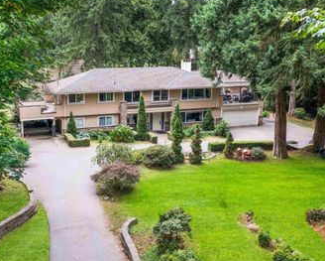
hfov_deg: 45.8
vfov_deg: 37.4
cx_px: 162
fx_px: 385
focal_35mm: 40
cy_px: 142
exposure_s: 1/160
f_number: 3.2
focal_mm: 10.26
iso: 100
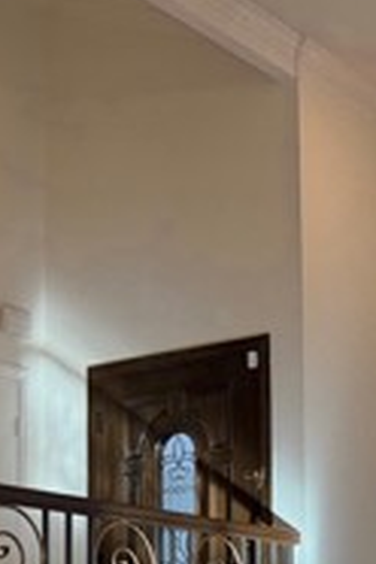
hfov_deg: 15.6
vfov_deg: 22.6
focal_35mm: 86
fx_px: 1347
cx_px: 379
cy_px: 582
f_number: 1.78
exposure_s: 1/288
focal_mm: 6.76
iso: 100
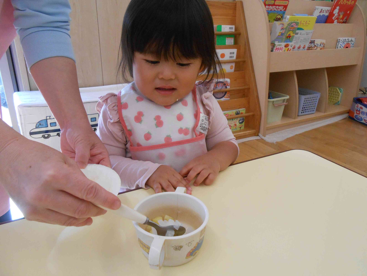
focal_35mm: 26
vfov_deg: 53.1
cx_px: 184
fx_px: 276
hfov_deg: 67.3
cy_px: 138
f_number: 3.5
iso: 400
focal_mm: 4.6
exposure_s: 1/250
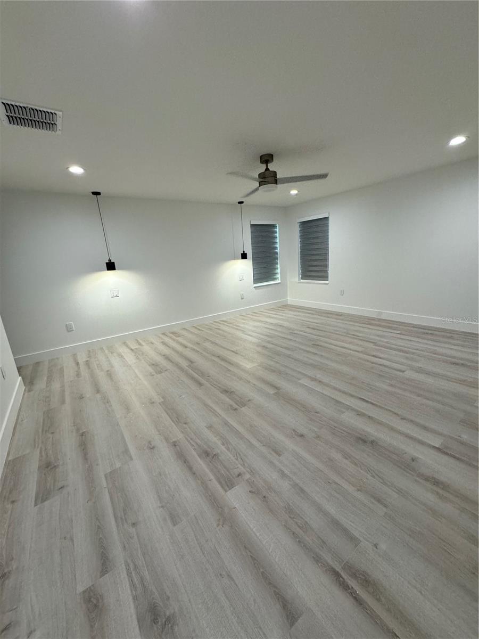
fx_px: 258
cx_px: 240
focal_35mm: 14
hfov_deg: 85.7
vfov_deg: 102.1
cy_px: 320
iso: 320
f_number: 2.2
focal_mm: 2.22
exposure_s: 1/120
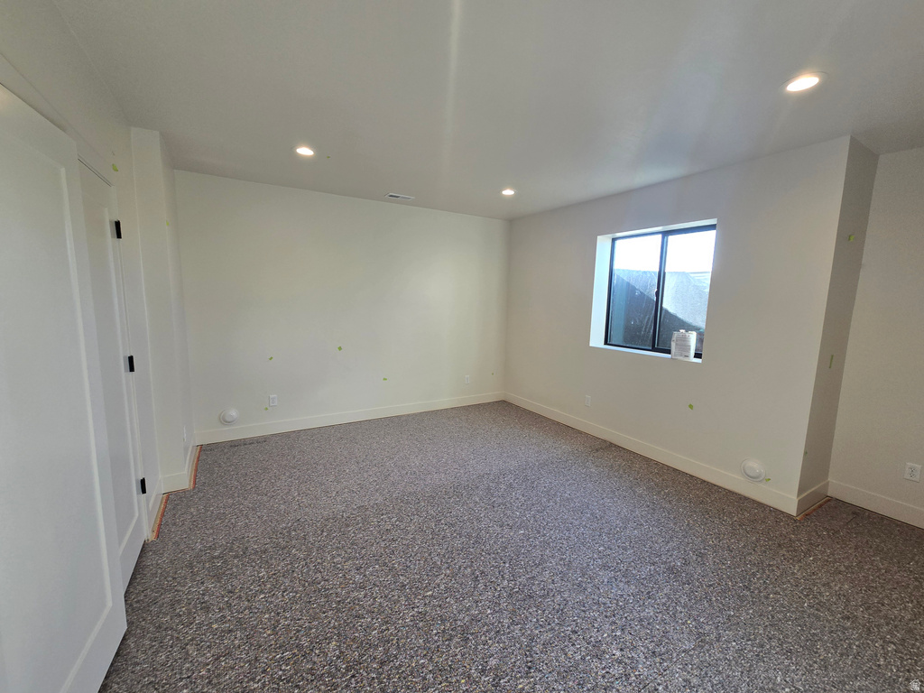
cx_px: 462
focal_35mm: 13
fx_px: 347
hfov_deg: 106.2
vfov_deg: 89.9
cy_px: 346
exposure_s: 1/120
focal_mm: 2.2
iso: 80
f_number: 2.2
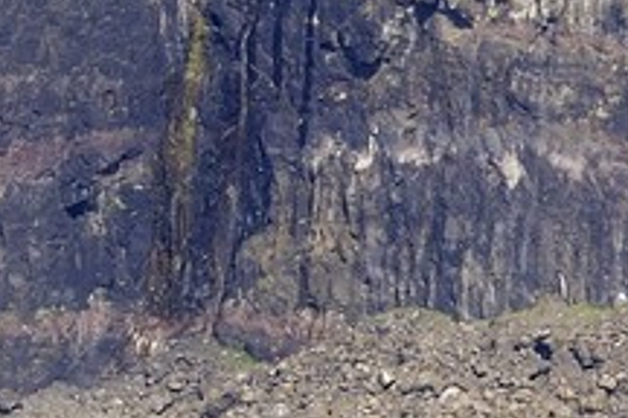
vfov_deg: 1.2
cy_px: 636
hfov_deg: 1.8
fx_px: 20060
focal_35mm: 1150
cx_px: 1968
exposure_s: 1/800
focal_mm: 155
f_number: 5.6
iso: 200
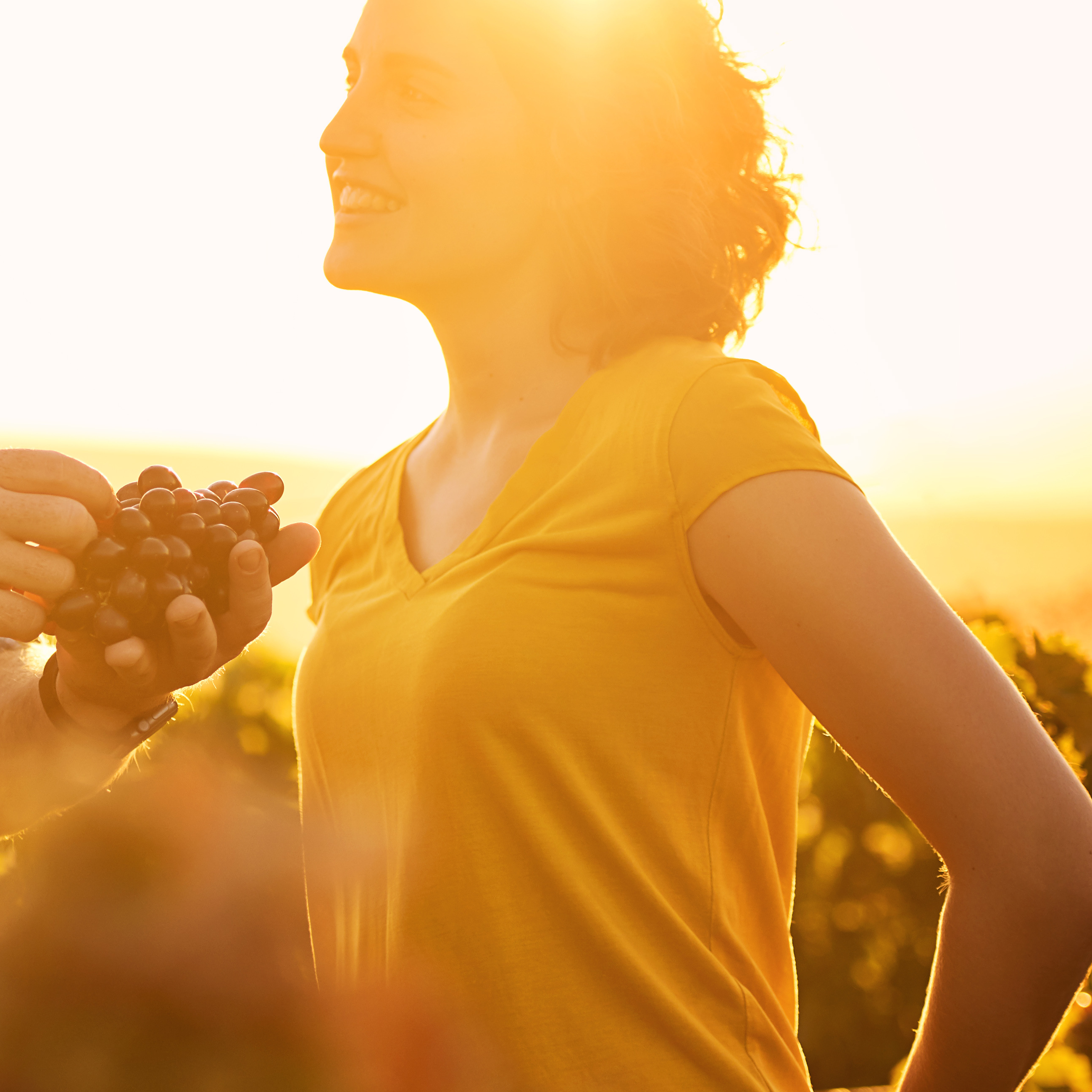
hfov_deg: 9.8
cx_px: 4
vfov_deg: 9.9
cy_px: 416
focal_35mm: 177
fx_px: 6317
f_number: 2.8
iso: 100
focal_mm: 75
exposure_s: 1/320
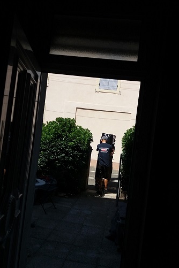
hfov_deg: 43.6
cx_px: 96
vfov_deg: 61.9
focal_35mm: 30
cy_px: 136
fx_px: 224
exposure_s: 1/1912
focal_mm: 3.7
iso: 64
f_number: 1.9
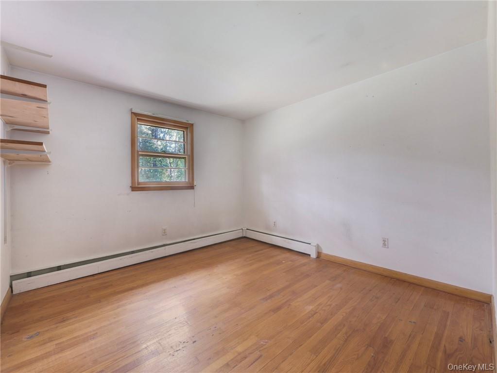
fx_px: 201
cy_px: 186
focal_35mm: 14
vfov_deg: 85.7
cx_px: 248
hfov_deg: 102.0
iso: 400
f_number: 8
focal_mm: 7
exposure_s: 1.3
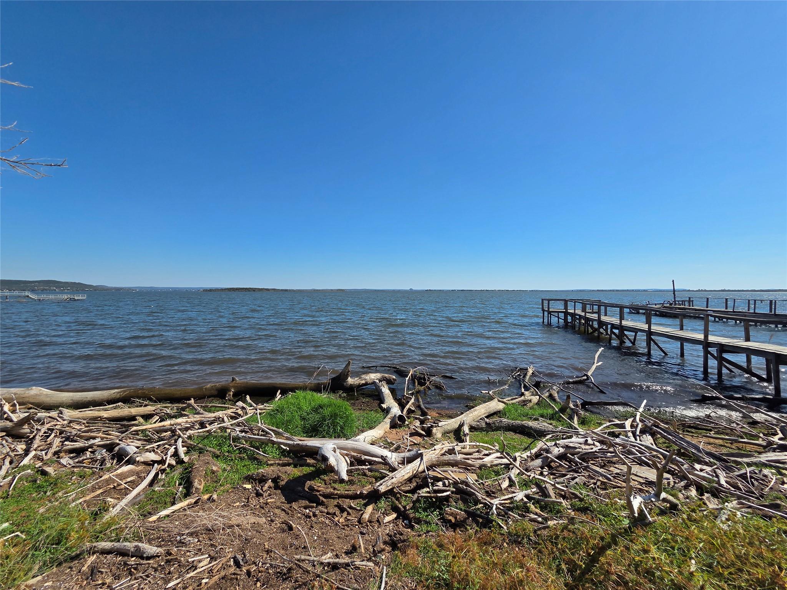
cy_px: 295
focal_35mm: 13
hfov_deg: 106.2
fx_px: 296
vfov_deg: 89.9
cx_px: 394
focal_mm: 2.2
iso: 50
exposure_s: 1/3018
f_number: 2.2
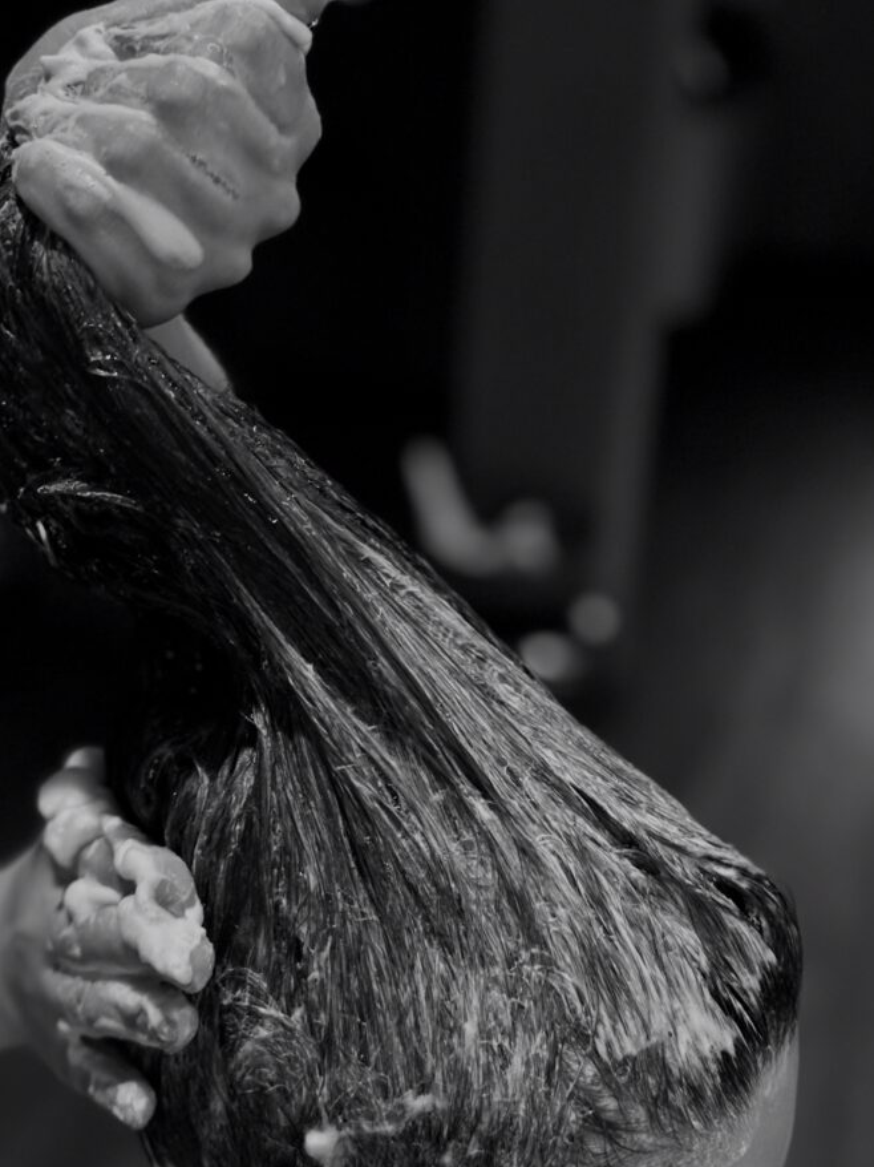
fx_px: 943
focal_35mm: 28
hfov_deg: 49.6
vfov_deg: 63.4
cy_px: 542
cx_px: 383
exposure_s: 1/160
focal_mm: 6.86
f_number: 1.78
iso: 80
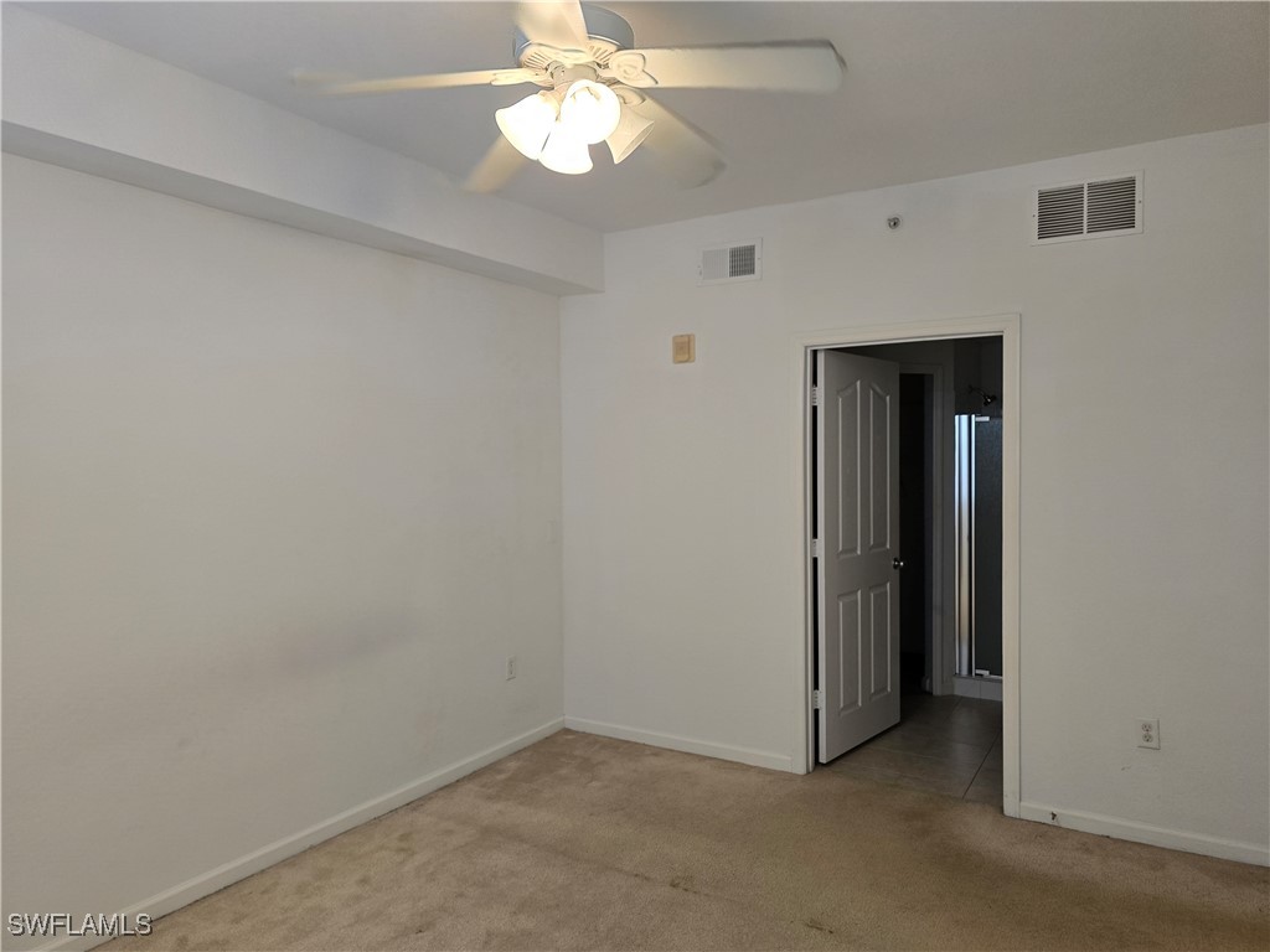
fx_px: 844
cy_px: 476
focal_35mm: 23
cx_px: 635
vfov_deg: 58.9
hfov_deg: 73.9
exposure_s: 1/120
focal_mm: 6.3
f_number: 1.7
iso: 320
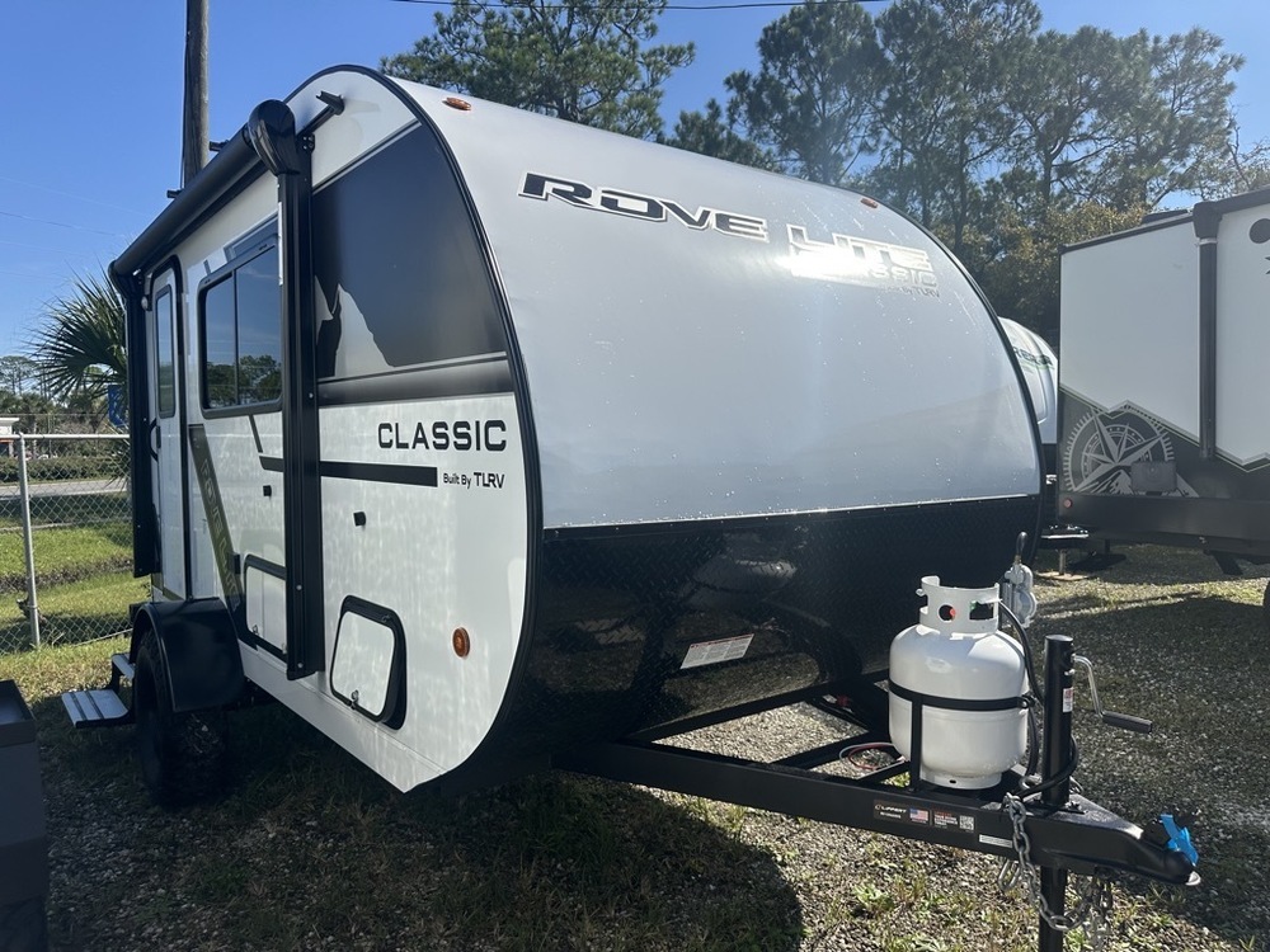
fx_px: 881
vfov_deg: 56.8
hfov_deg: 71.6
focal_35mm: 24
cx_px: 635
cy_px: 476
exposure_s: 1/6211
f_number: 1.78
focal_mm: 6.86
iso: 80
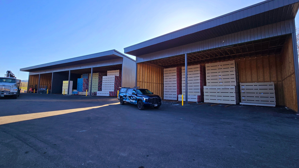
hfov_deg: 103.0
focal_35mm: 15
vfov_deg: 70.5
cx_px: 145
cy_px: 81
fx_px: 119
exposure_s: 1/1111
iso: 50
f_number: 2.2
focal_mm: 2.2
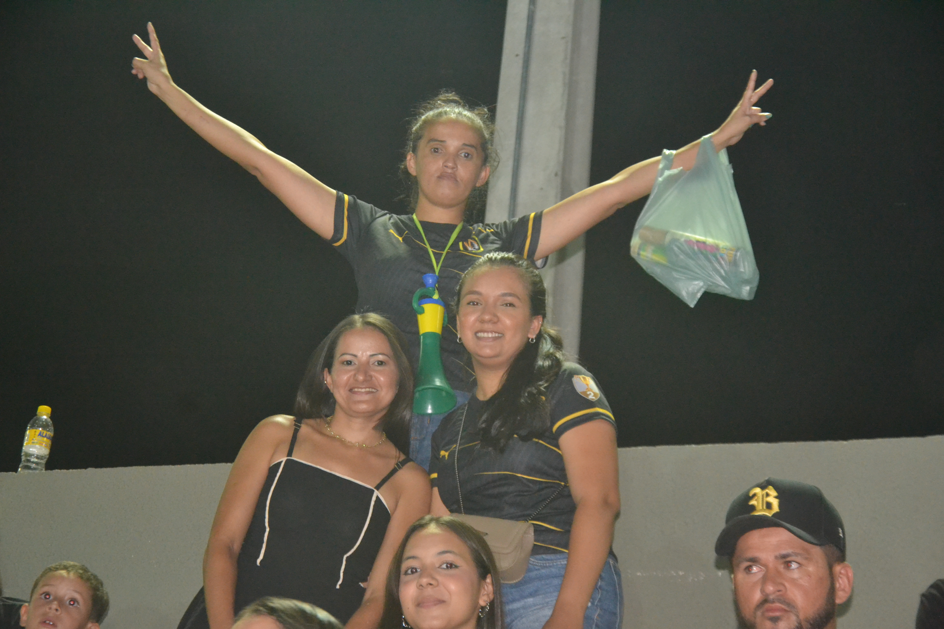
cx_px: 472
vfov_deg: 13.0
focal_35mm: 105
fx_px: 2753
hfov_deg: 19.5
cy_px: 314
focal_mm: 70
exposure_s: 1/60
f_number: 5.3
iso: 3200
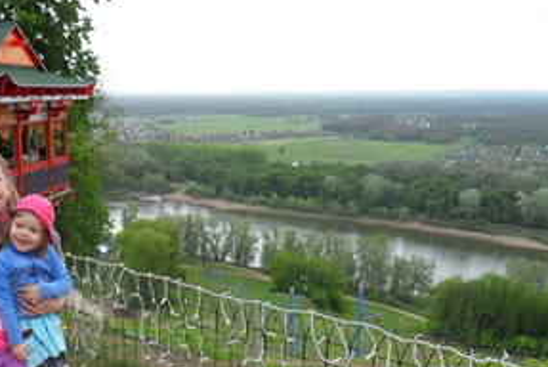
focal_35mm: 44
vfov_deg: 29.6
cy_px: 315
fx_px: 670
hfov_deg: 43.1
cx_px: 141
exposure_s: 1/180
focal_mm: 4.9
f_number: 3.5
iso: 100
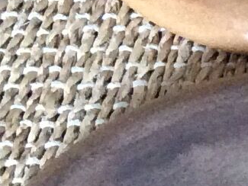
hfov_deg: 7.2
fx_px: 1828
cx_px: 659
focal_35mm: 255
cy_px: 19
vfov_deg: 5.8
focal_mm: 3.3
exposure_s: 1/25
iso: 250
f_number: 2.4
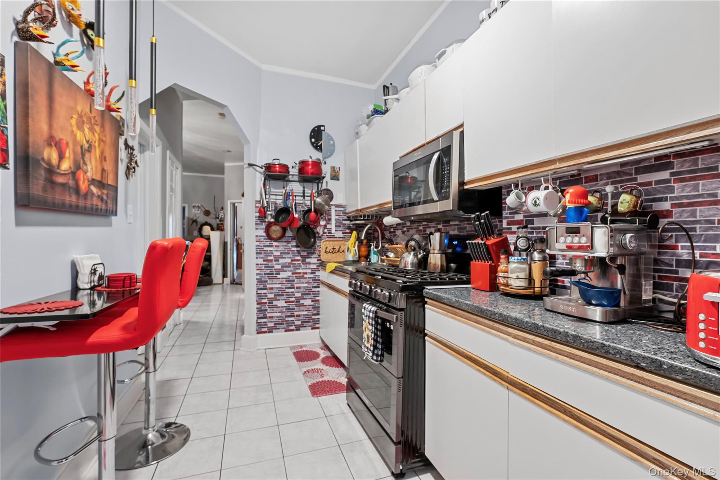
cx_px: 360
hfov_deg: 96.7
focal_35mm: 16
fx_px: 320
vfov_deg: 73.7
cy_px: 240
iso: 800
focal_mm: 16
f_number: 8
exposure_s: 1/2
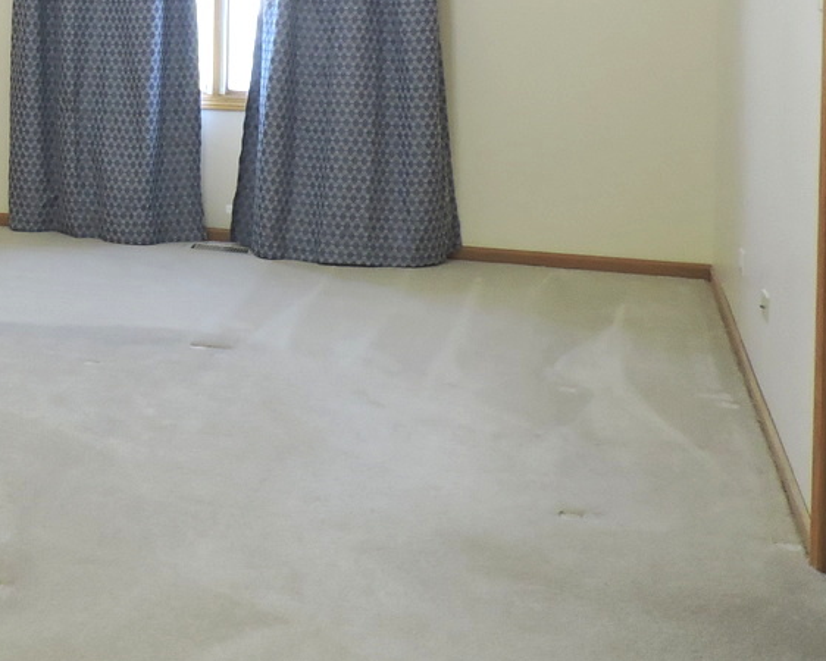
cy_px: 3
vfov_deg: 24.3
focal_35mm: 60
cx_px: -34
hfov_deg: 29.0
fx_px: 1467
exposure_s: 1/30
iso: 250
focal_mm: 4.3
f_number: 3
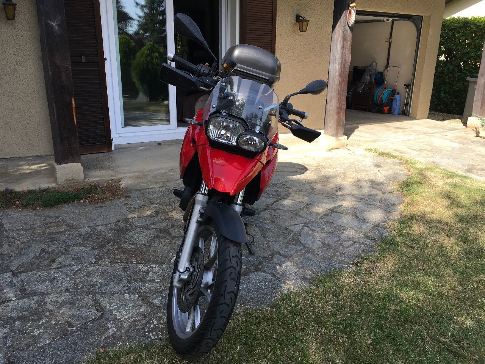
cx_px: 242
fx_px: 406
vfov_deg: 48.2
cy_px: 182
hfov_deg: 61.7
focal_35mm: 29
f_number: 2.2
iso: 25
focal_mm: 4.15
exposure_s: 1/490
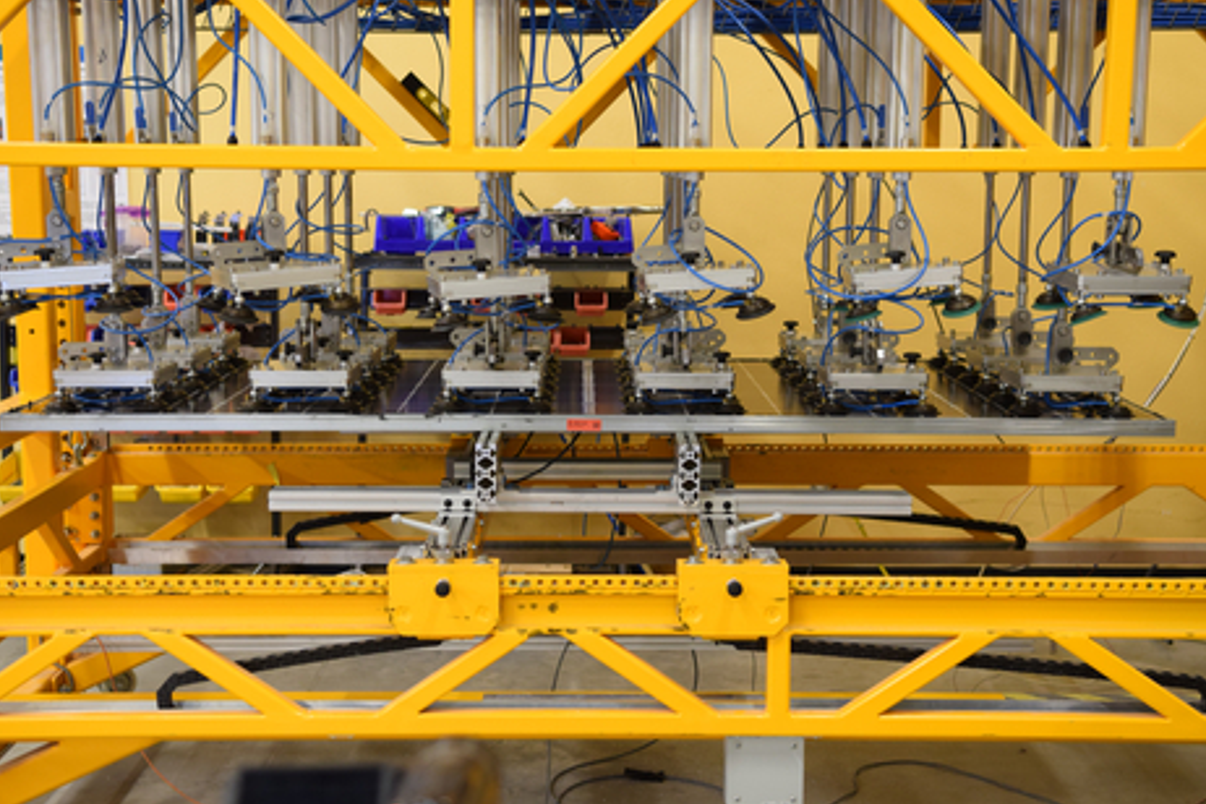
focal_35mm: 55
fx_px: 1826
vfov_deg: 24.8
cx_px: 595
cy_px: 412
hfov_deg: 36.5
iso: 800
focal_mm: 35
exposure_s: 1/60
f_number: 3.5
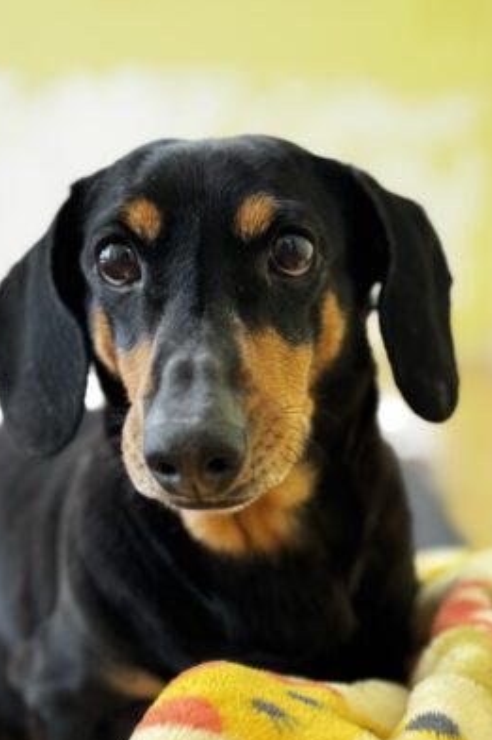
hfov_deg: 26.5
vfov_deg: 38.9
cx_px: 262
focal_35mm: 51
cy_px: 374
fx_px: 1046
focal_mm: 6.76
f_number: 1.78
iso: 250
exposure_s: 1/60
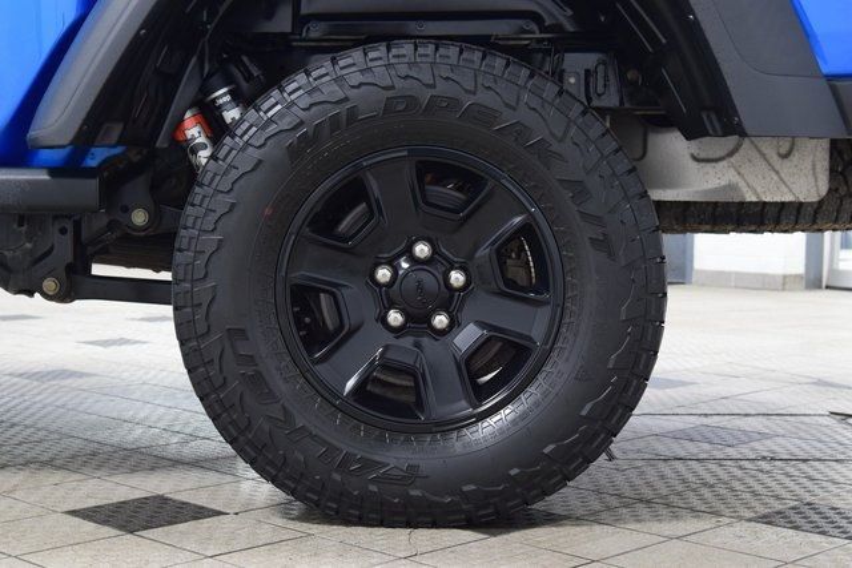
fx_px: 1420
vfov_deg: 22.6
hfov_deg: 33.4
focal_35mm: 60
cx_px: 426
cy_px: 284
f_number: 6.3
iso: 1600
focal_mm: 40
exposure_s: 1/15
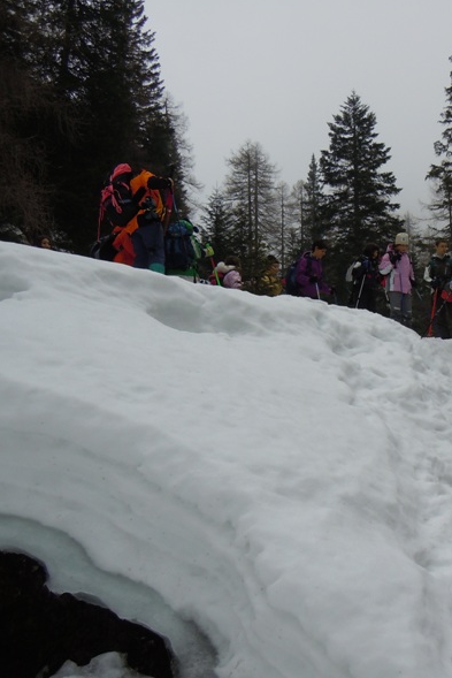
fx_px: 903
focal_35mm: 48
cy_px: 341
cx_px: 385
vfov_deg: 41.1
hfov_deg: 27.3
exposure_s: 1/640
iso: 100
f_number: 3.6
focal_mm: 6.2
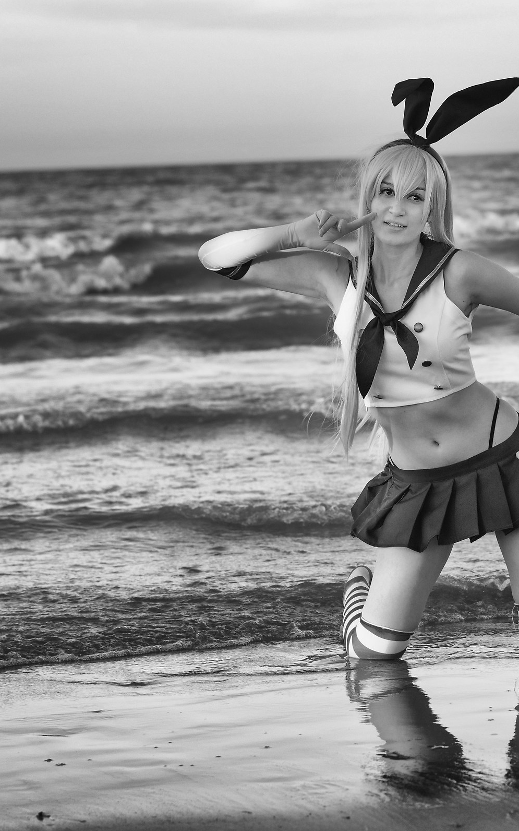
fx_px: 3304
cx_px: 442
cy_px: 417
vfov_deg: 14.3
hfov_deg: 9.0
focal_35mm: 146
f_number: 5.6
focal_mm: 95
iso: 800
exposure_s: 1/500
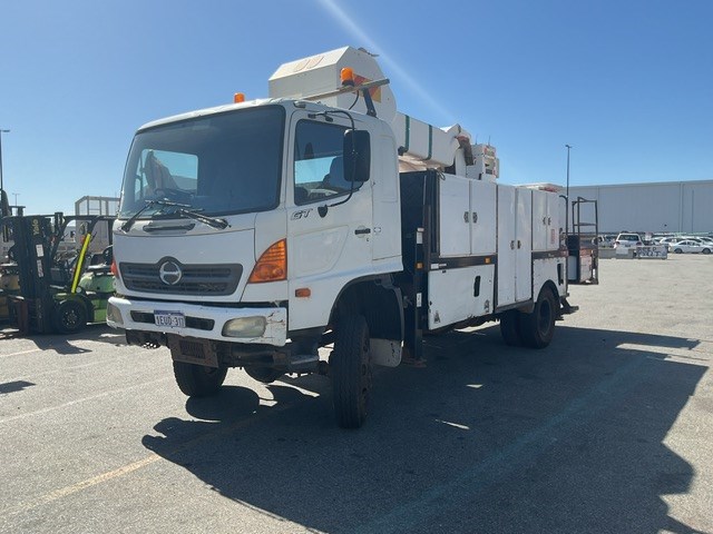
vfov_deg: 48.2
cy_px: 267
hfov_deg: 61.7
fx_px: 597
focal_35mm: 29
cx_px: 356
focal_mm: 3
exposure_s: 1/1786
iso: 16
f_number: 1.8
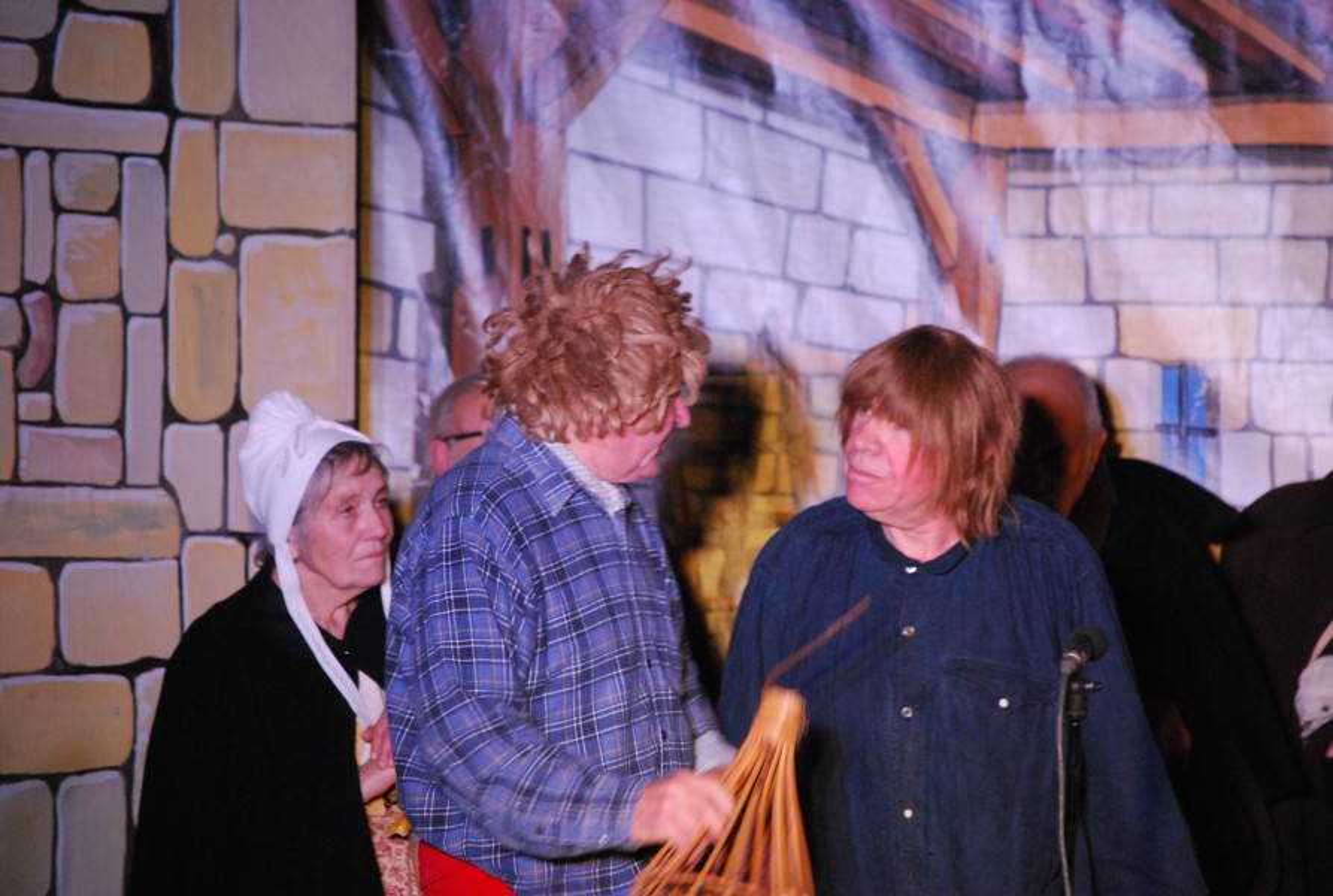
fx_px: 7516
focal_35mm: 202
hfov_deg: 10.1
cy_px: 448
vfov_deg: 6.8
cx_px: 666
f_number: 5
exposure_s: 1/60
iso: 1600
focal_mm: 135
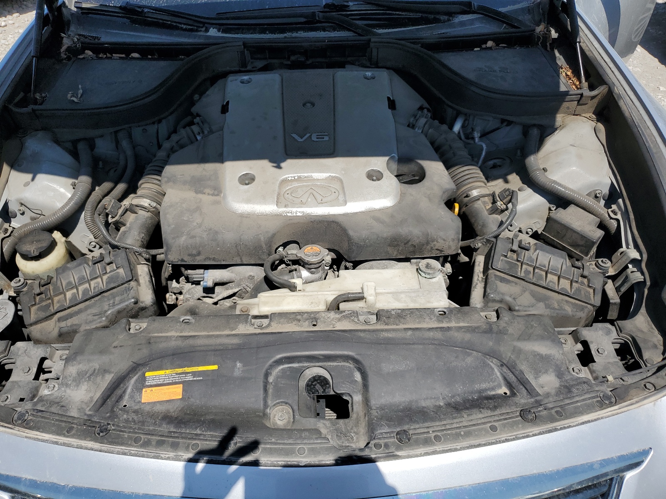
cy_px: 250
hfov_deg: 67.3
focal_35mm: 26
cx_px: 333
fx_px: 500
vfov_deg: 53.1
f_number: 1.5
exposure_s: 1/5000
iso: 50
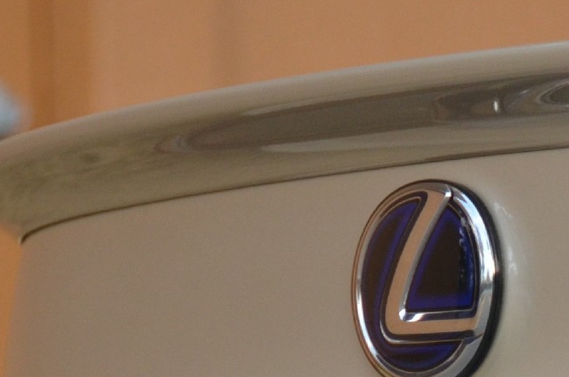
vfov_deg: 2.7
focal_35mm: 506
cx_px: 826
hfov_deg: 4.1
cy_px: 480
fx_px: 7982
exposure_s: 1/500
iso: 900
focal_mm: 90
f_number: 5.3
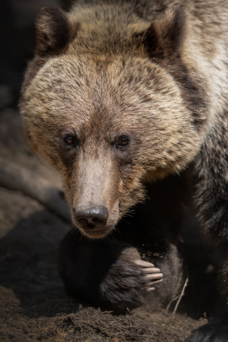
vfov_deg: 5.2
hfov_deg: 3.4
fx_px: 3798
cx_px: 114
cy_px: 171
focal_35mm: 400
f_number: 2.8
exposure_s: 1/800
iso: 64
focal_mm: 400
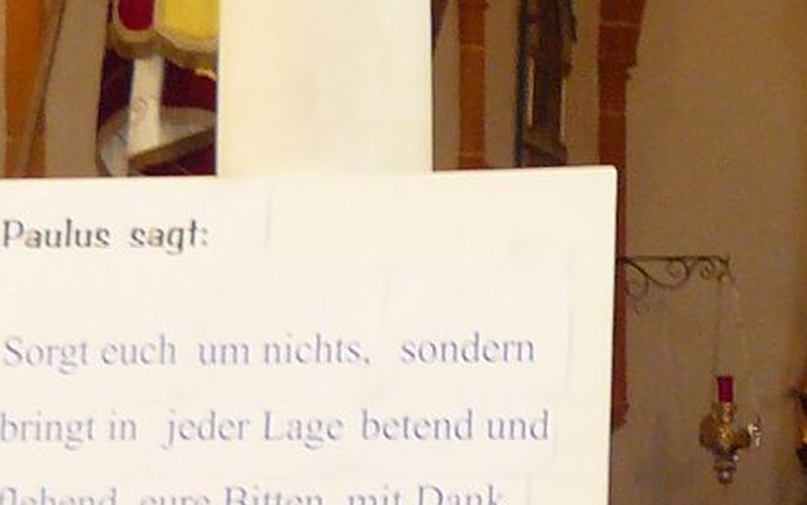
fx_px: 3828
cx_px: 998
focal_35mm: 174
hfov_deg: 11.8
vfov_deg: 7.5
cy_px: 455
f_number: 2.8
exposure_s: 1/30
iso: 200
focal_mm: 6
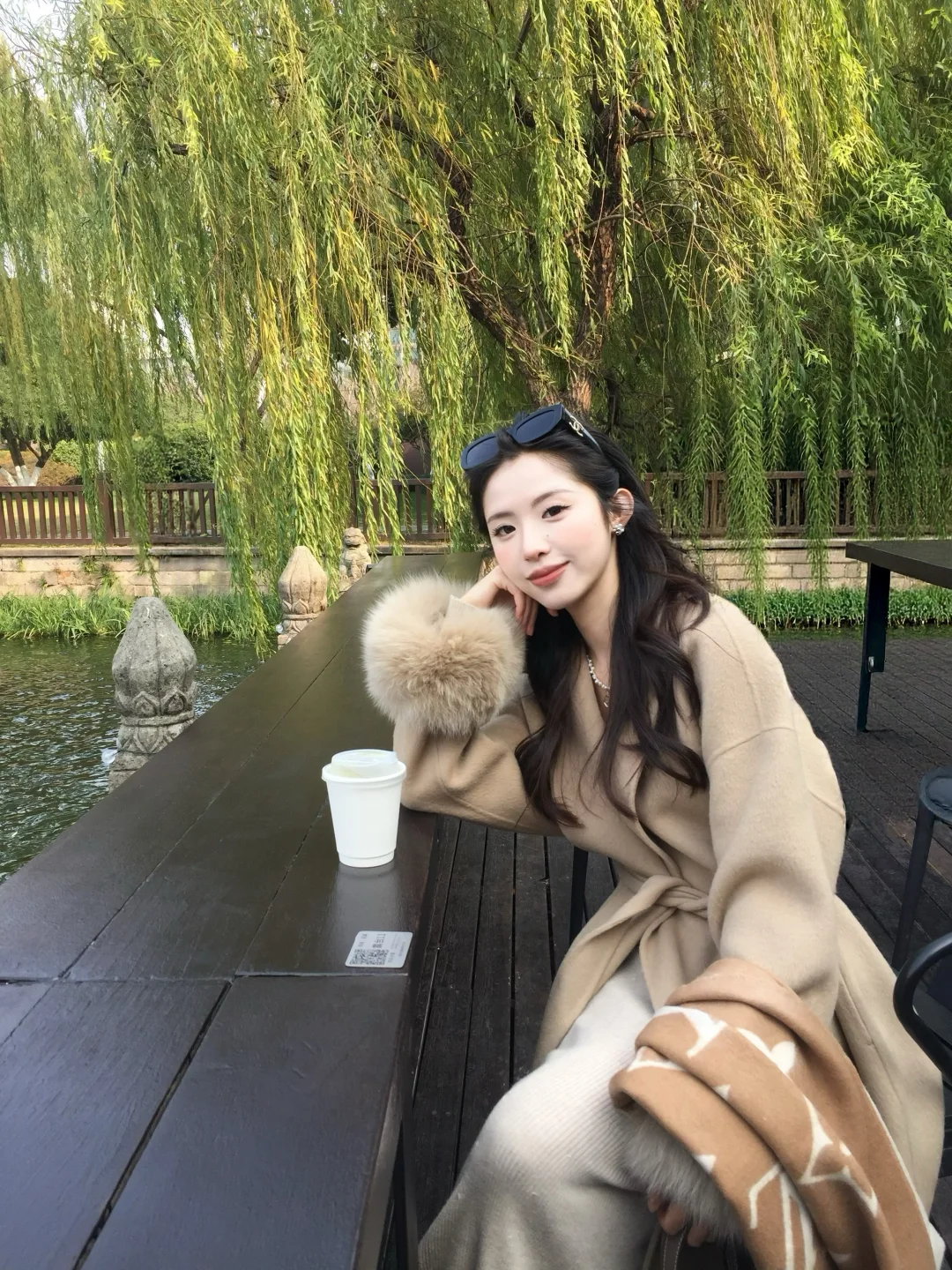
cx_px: 476
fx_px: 1063
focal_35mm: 29
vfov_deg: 61.7
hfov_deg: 48.2
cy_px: 635
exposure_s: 1/408
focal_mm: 4.15
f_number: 2.2
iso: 32
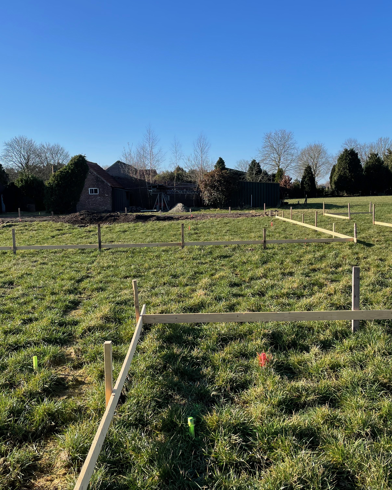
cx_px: 174
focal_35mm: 34
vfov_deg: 52.8
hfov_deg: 43.3
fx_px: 493
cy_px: 245
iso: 32
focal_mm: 4.2
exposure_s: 1/2353
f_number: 1.6
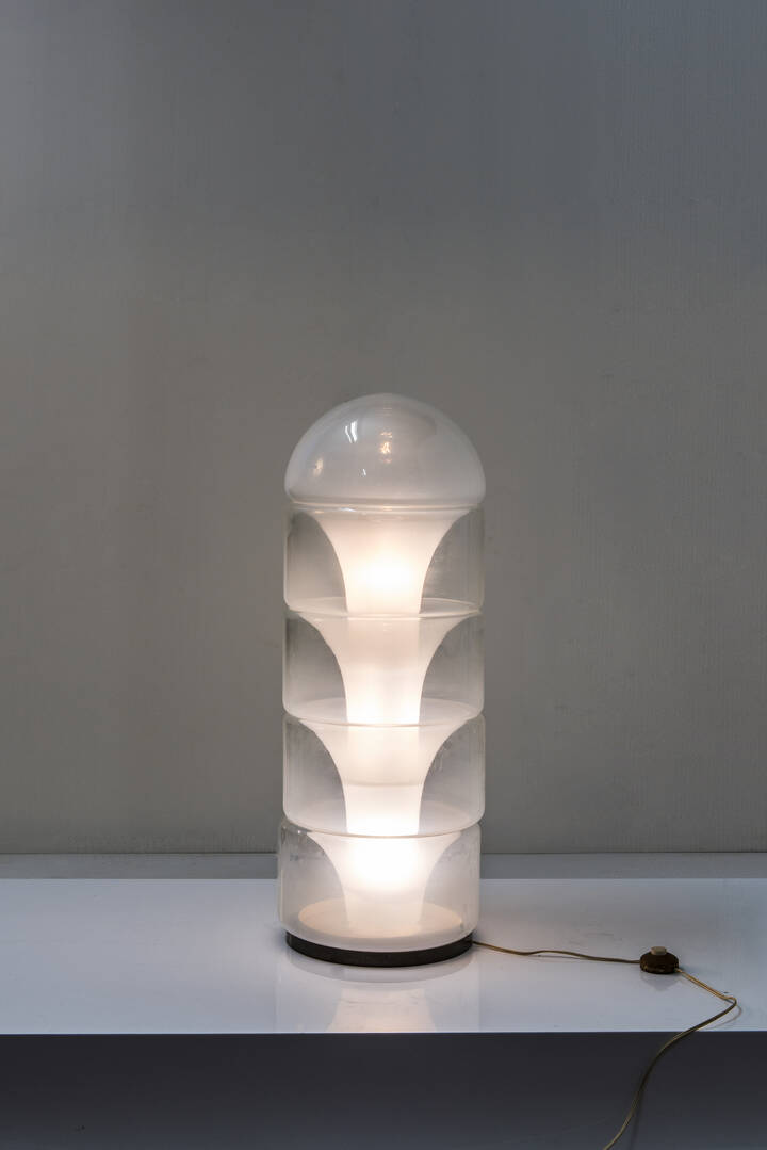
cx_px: 384
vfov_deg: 39.6
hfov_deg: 27.0
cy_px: 575
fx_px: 1597
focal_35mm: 50
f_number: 14
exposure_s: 1/4
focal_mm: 50
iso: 100
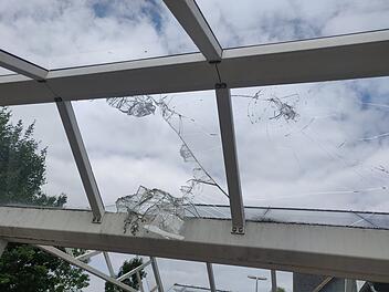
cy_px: 146
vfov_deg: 54.9
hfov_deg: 69.4
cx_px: 194
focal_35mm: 25
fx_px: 281
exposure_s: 1/1522
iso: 100
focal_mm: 4.25
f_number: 1.7
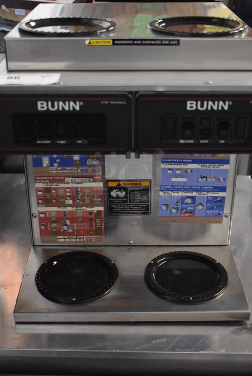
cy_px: 175
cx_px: 129
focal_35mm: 48
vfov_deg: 41.1
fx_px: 503
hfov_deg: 28.1
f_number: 4
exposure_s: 1/125
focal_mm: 26
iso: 5600
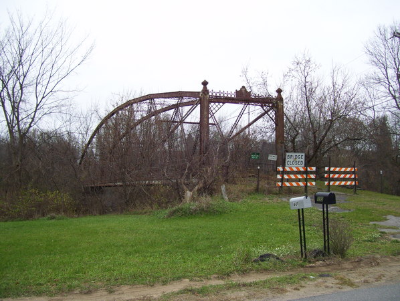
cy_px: 150
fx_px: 416
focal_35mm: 36
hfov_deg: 51.3
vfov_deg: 39.7
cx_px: 200
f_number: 2.7
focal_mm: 6
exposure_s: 1/250
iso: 80
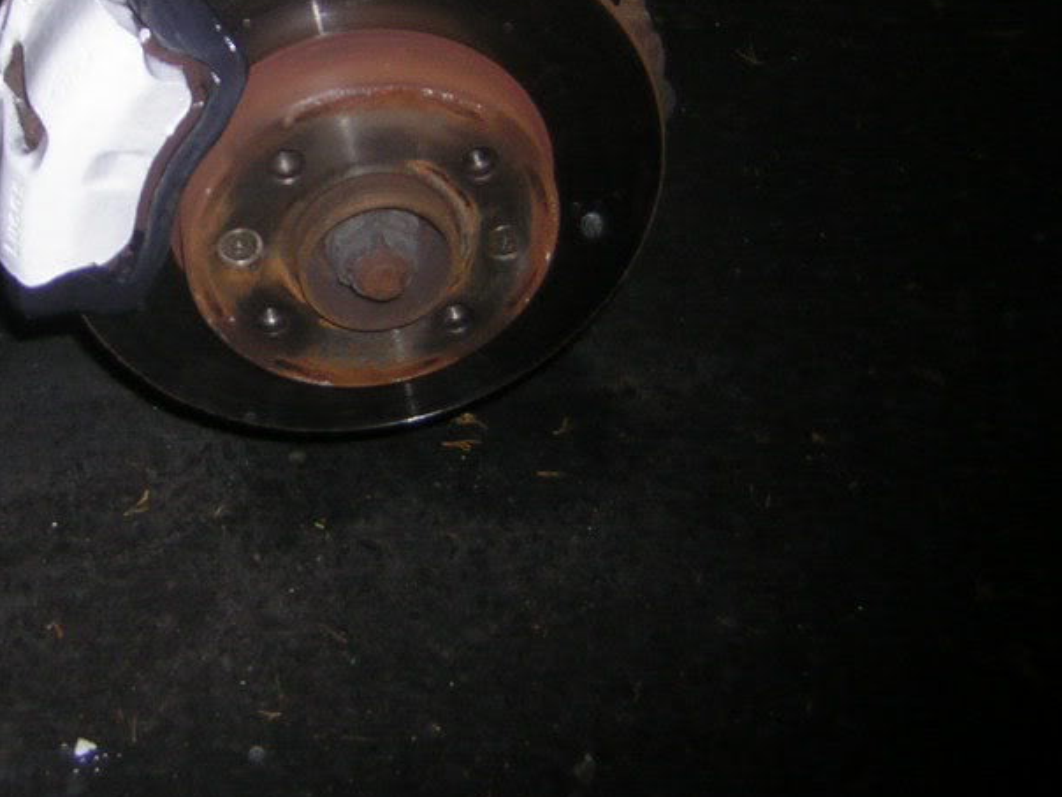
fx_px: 1871
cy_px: 160
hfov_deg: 31.3
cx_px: 306
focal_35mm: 61
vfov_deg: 23.7
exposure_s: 1/60.1
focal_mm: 4.7
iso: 50
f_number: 2.6
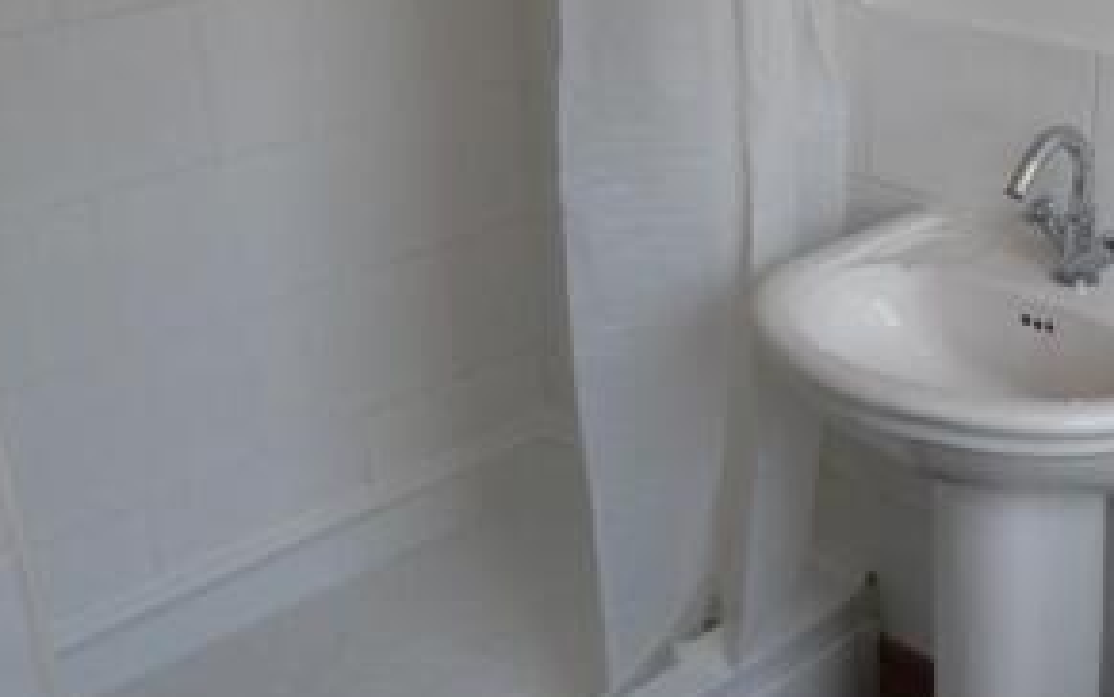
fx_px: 1609
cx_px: 833
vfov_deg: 24.3
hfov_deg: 37.3
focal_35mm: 53
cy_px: 243
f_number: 2.8
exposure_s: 1/60
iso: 160
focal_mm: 4.5
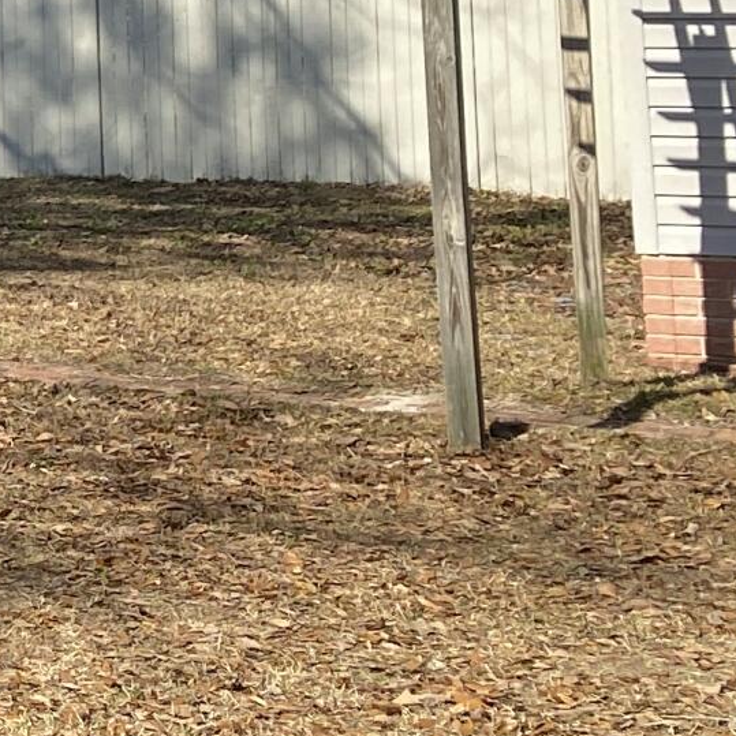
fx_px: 3079
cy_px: -198
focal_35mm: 128
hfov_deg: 10.6
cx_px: -1286
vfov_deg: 13.2
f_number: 1.8
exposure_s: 1/1701
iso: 32
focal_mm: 4.25
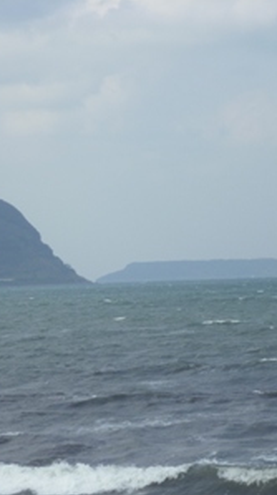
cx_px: 95
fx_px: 2148
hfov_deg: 7.4
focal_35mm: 164
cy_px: 248
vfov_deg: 13.1
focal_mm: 20
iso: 100
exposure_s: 1/160
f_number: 6.5
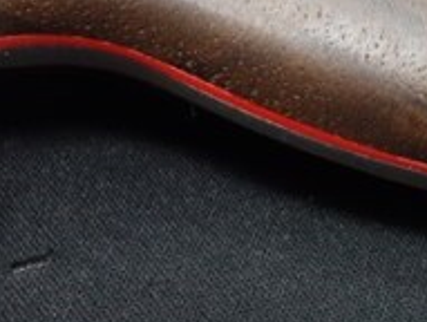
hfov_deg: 20.0
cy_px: 76
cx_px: 554
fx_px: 1112
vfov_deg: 16.4
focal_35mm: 90
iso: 1000
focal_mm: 10.4
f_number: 8
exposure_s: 1/30
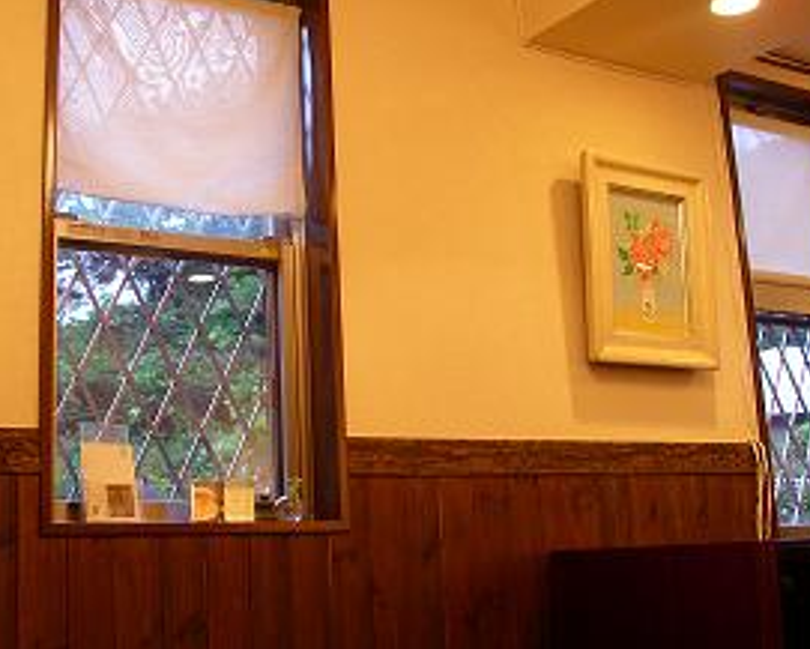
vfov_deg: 29.7
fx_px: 1223
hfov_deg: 36.5
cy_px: 274
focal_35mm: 51
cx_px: 323
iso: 200
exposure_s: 1/25
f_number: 2.8
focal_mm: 7.8
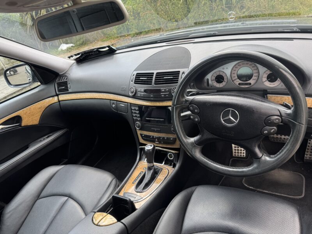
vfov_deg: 56.8
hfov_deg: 71.6
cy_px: 117
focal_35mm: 24
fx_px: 216
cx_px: 156
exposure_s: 1/309
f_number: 1.78
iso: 80
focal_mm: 6.76
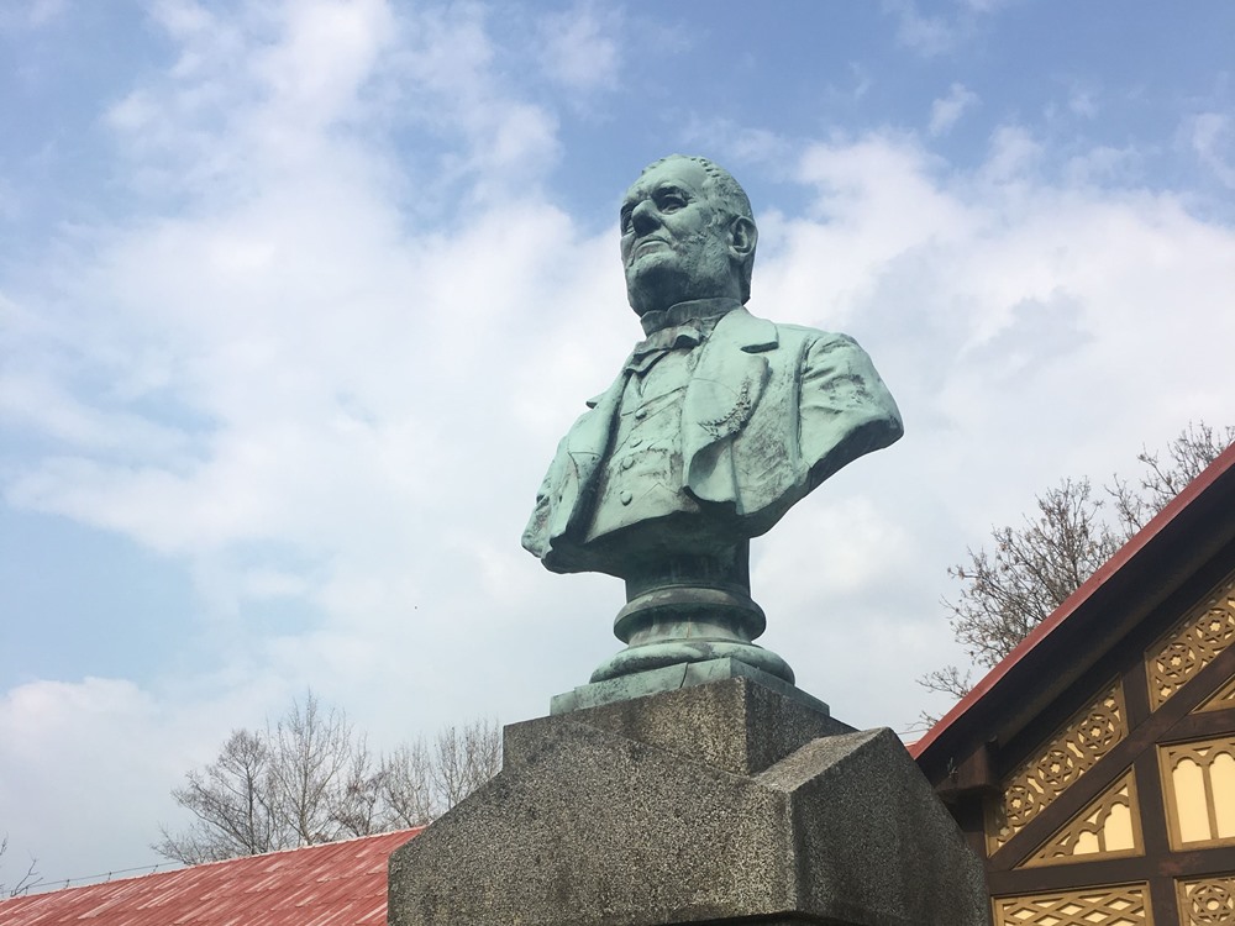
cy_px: 463
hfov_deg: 61.7
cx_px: 618
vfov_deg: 48.2
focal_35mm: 29
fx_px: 1035
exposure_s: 1/1923
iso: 25
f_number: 2.2
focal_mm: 4.15
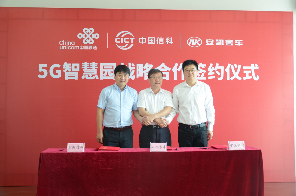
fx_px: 320
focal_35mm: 39
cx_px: 148
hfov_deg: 49.6
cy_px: 98
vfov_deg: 34.1
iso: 100
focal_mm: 26
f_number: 4
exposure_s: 1/6
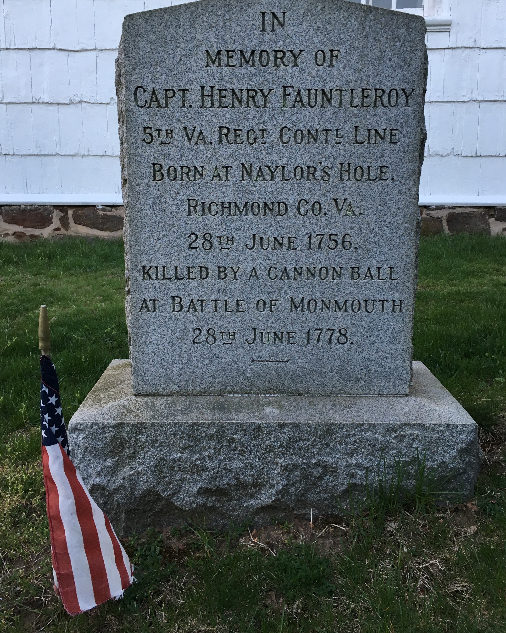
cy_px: 288
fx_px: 580
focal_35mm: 31
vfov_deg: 57.1
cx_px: 250
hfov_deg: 47.1
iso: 25
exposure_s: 1/30
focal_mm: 4.15
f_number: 2.2
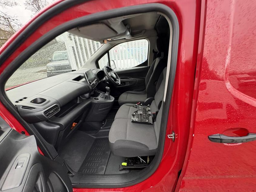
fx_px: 111
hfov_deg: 98.1
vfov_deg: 81.7
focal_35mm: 15
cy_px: 98
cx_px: 135
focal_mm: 2.22
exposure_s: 1/60
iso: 320
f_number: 2.2
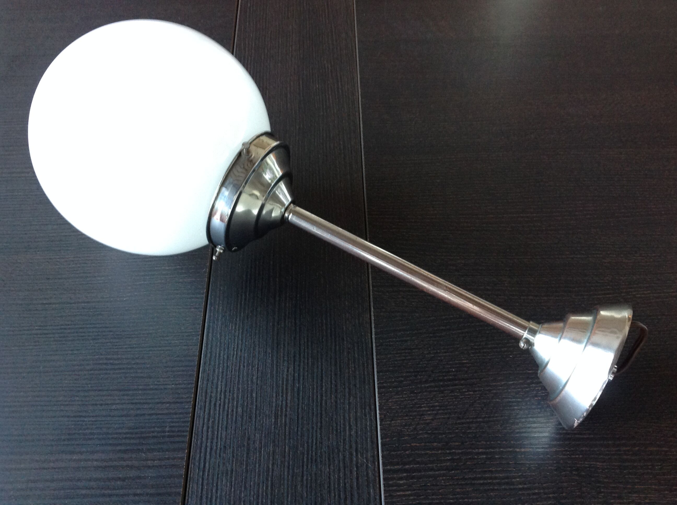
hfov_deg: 52.7
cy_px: 252
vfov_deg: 40.6
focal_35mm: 35
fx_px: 683
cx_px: 338
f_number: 2.4
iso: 200
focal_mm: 4.28
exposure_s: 1/15
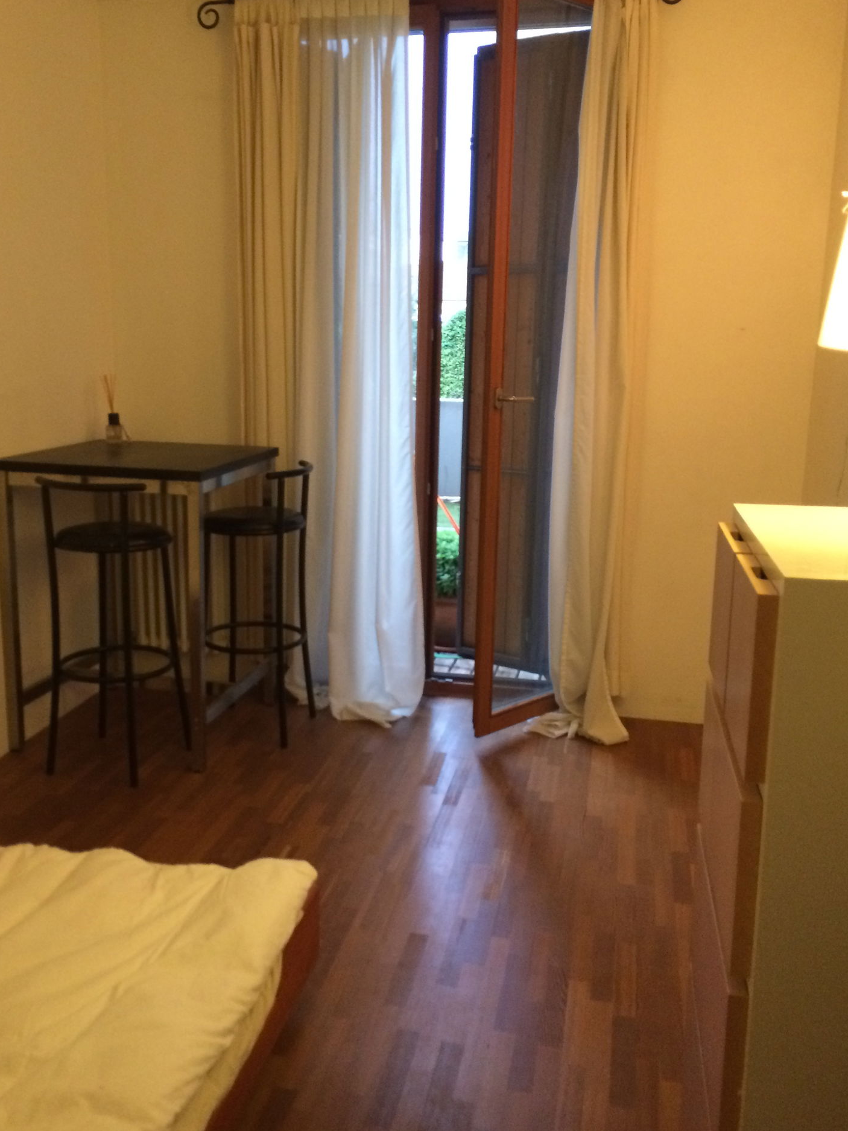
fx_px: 1078
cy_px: 556
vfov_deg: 55.3
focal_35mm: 33
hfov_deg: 42.9
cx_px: 388
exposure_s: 1/20
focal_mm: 4.15
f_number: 2.2
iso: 320
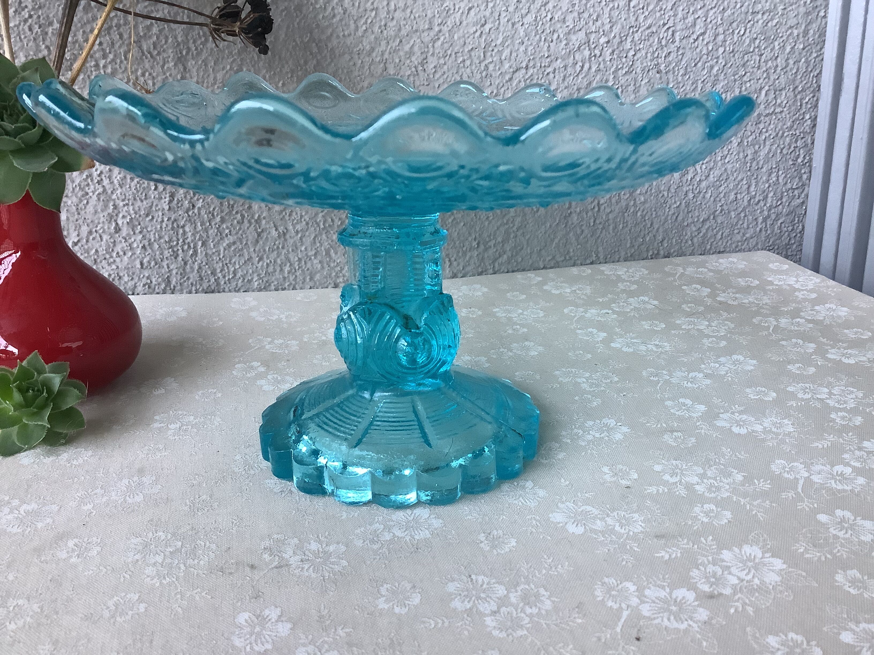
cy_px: 328
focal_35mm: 31
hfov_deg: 58.4
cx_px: 437
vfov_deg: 45.4
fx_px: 783
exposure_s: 1/60
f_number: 2.4
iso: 200
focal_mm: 3.3
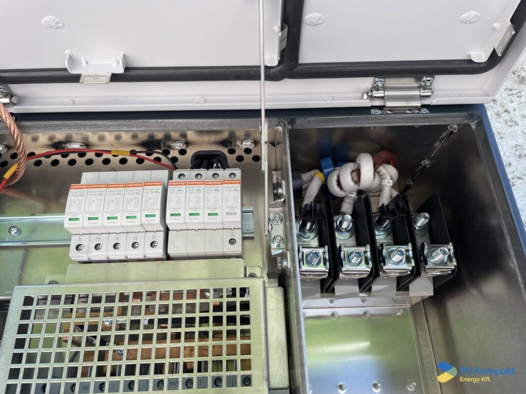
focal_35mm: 26
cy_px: 197
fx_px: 395
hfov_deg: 67.3
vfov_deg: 53.1
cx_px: 263
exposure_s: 1/256
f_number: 1.6
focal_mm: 4.2
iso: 32
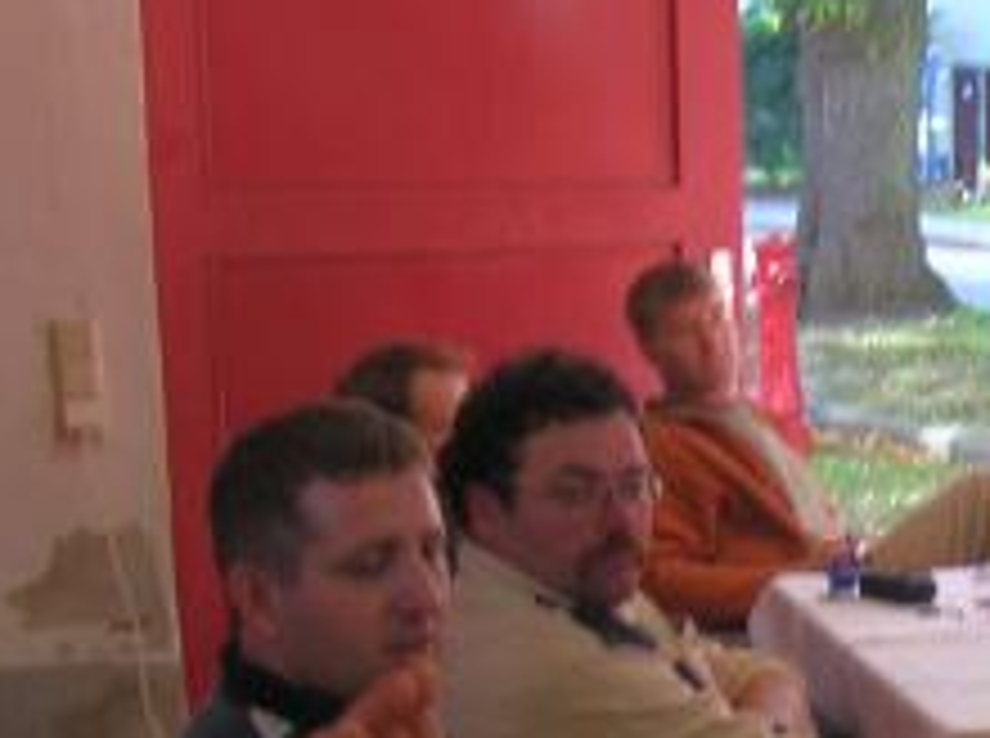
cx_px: 1328
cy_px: 747
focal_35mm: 99
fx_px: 2825
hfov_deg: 18.4
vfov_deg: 14.6
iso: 50
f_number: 4.9
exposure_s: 1/16
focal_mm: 5.7
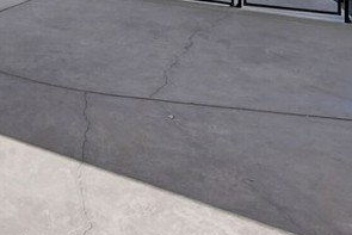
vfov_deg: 21.4
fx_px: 509
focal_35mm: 52
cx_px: -48
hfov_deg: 32.8
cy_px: -127
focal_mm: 10
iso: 1250
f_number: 14
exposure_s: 1/800
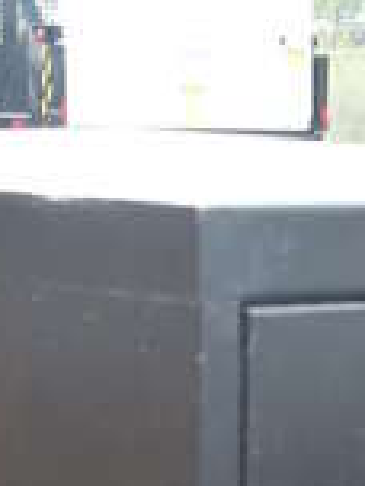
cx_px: 317
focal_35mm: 173
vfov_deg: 9.6
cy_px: 1300
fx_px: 2432
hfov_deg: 8.6
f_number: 5.6
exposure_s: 1/125
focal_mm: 20
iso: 280
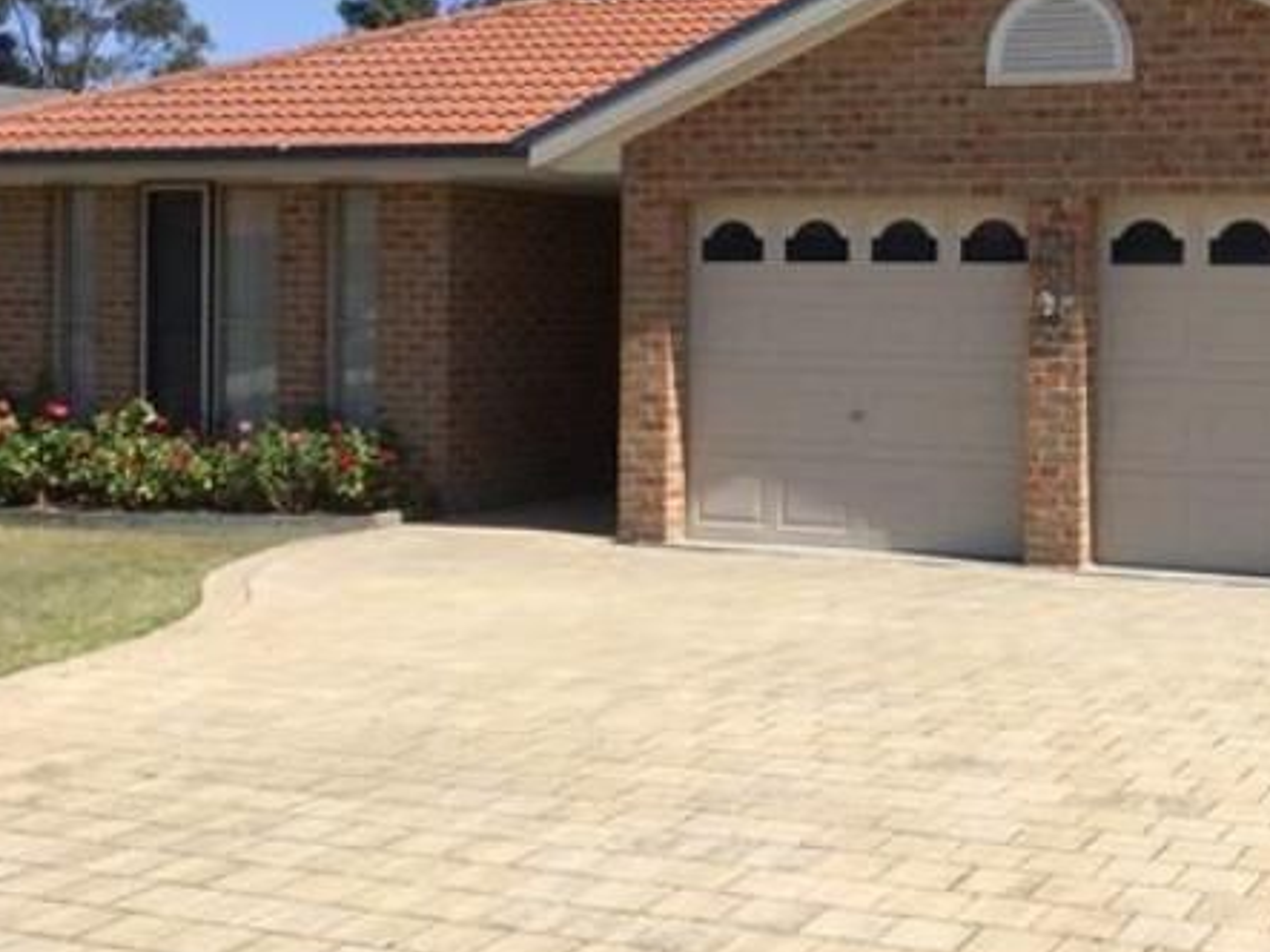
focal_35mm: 56
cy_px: 330
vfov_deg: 26.0
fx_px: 2054
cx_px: 1029
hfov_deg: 33.3
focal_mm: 3.3
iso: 25
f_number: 2.4
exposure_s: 1/2915
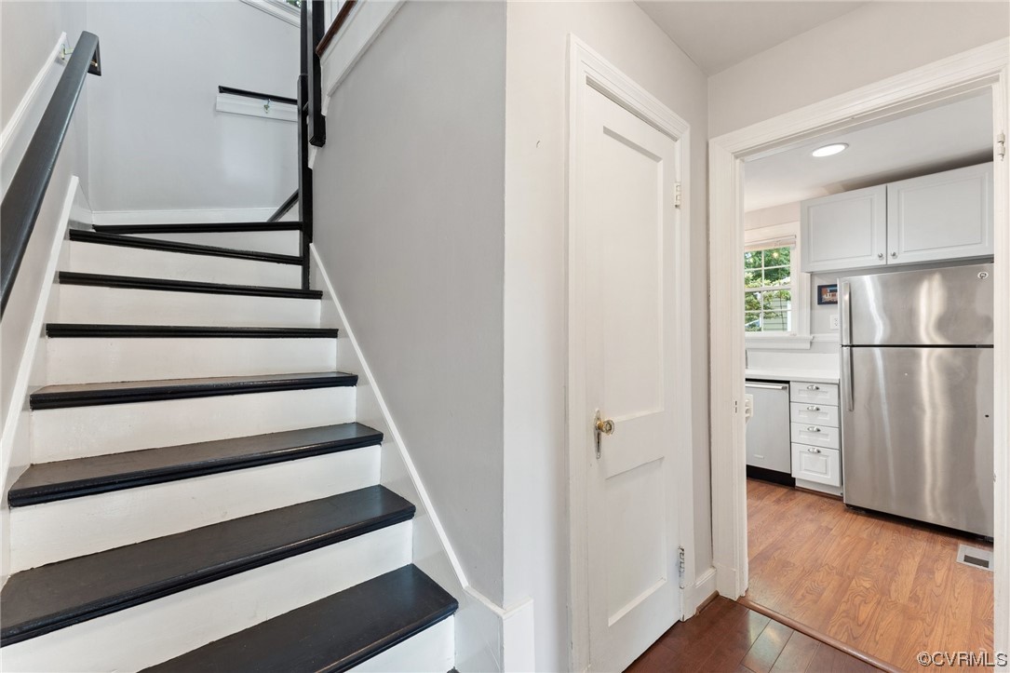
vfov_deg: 81.2
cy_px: 336
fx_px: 393
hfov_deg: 104.3
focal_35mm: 14
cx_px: 505
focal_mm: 14
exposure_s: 1/2.5
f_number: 8
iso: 500
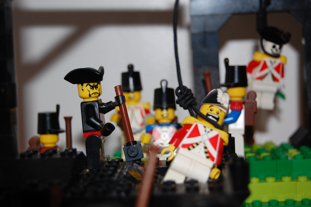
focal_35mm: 69
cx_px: 156
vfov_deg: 19.7
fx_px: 596
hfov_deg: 29.3
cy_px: 104
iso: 200
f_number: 5.6
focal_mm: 46
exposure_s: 1/125
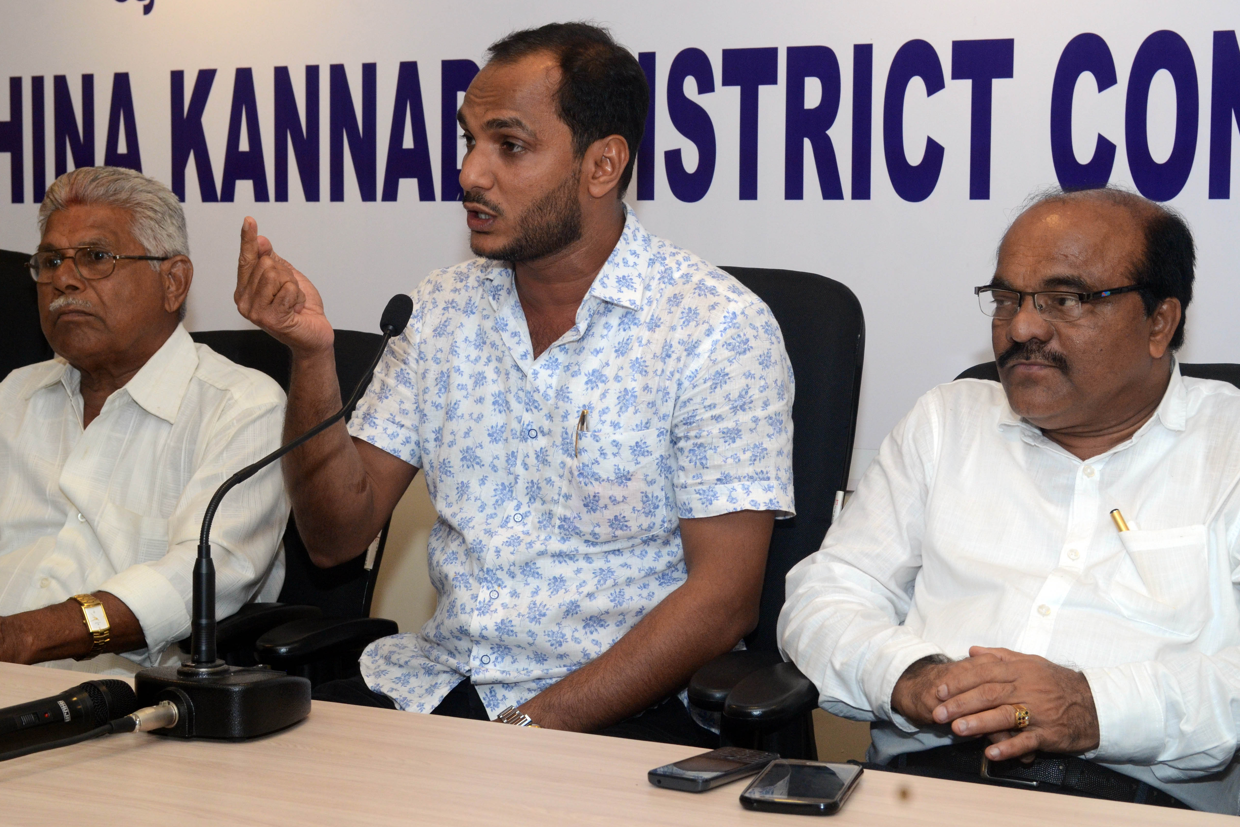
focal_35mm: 67
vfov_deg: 20.3
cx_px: 626
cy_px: 410
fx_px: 2308
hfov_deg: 30.1
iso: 1000
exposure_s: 1/200
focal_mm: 44
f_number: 8
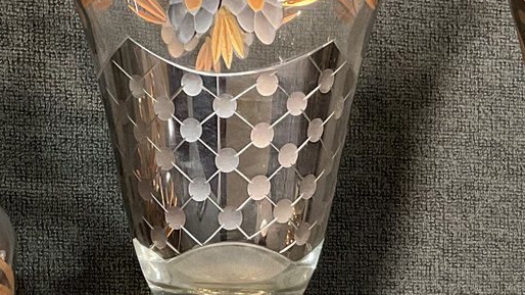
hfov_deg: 22.9
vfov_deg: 12.9
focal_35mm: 93
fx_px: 1295
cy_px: 255
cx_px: 309
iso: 200
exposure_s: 1/60
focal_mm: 3
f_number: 1.8
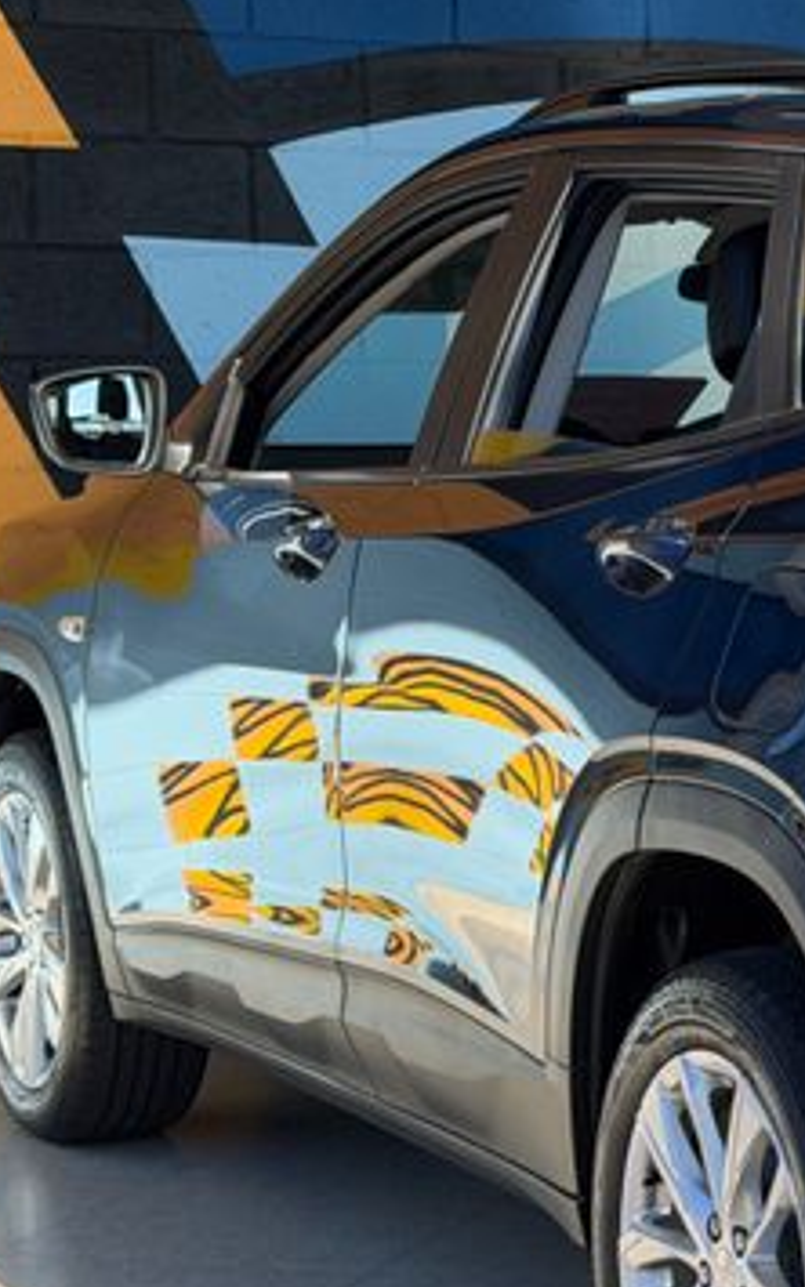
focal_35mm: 110
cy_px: 674
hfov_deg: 11.4
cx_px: 1226
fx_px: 3860
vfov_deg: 18.9
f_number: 1.78
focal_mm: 6.76
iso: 100
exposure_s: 1/1980
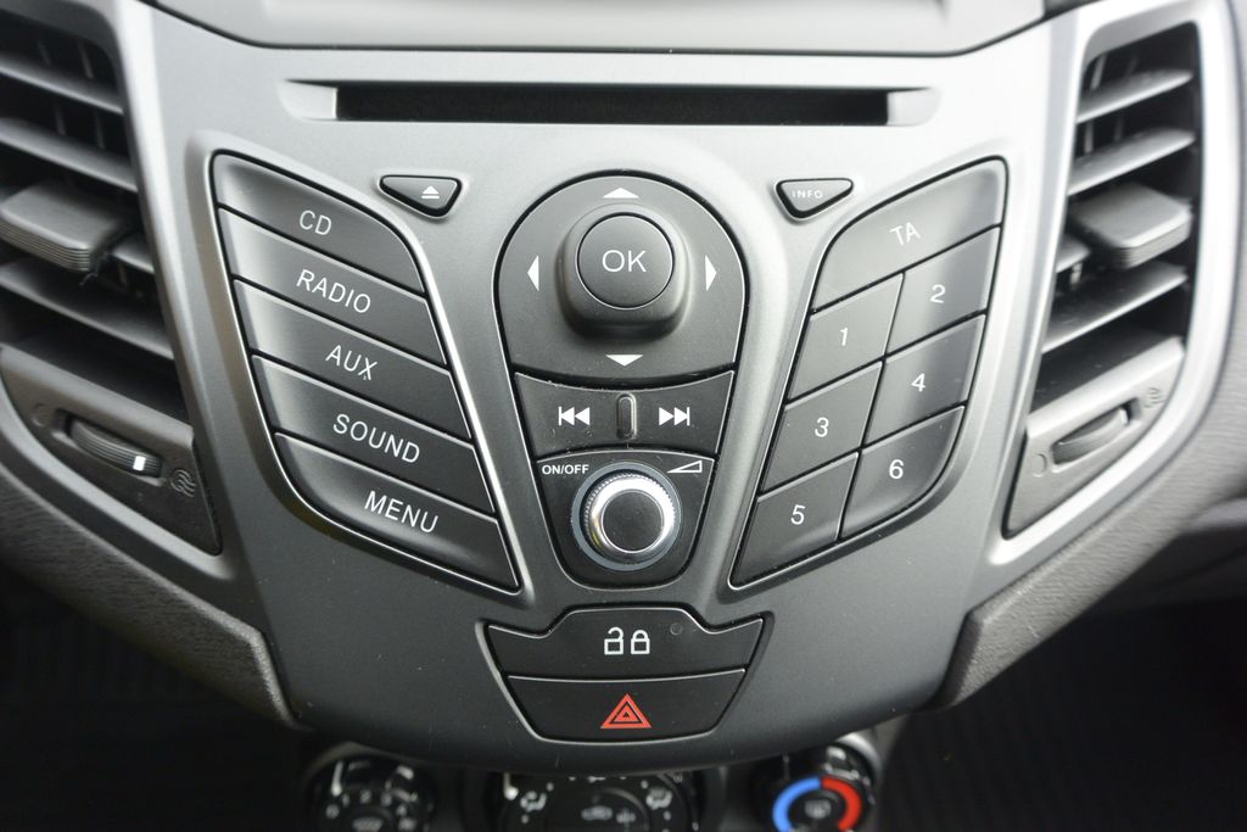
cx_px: 624
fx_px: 970
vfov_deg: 46.4
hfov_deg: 65.5
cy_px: 416
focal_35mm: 28
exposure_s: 1/125
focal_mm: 10.7
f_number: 3.5
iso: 220
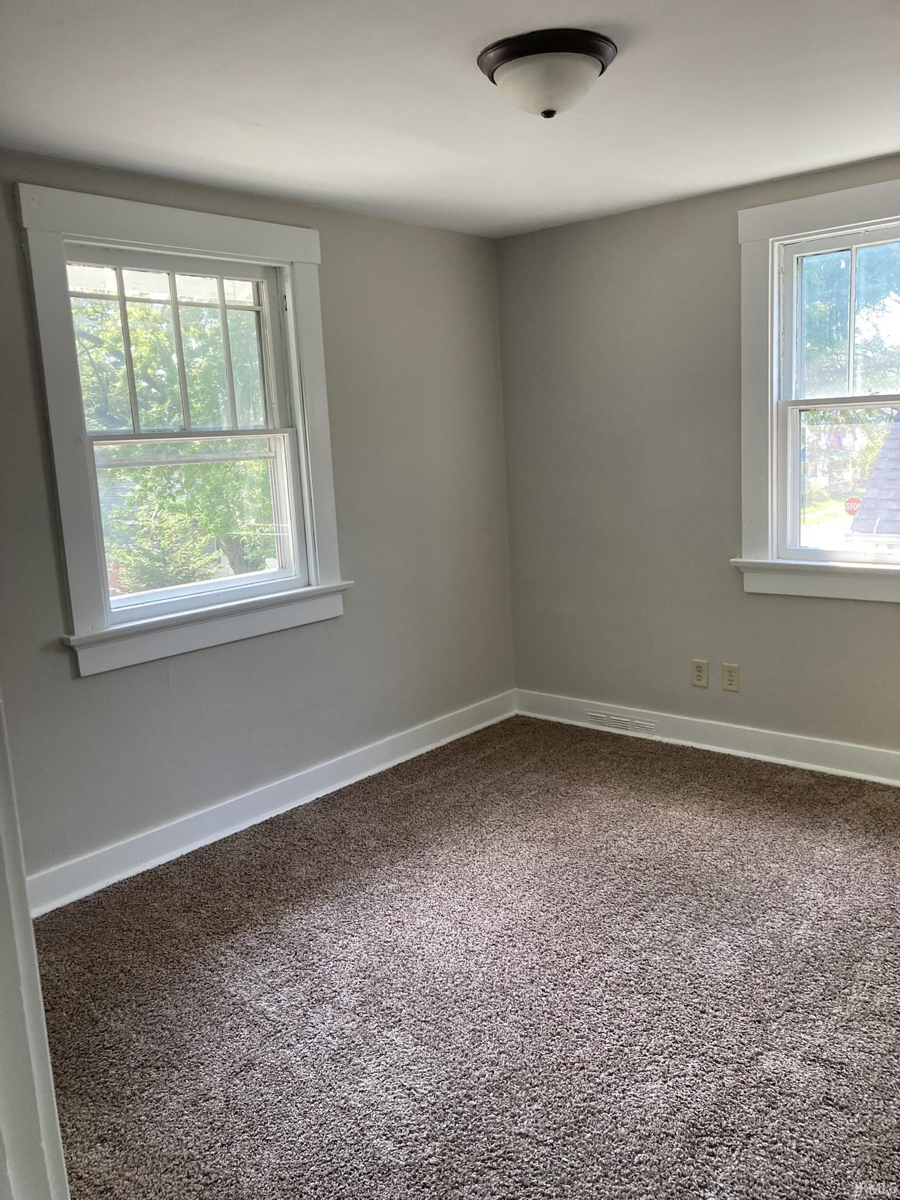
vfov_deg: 63.4
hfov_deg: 49.7
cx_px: 450
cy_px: 600
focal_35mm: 28
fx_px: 971
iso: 80
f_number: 1.8
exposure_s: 1/112
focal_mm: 3.99
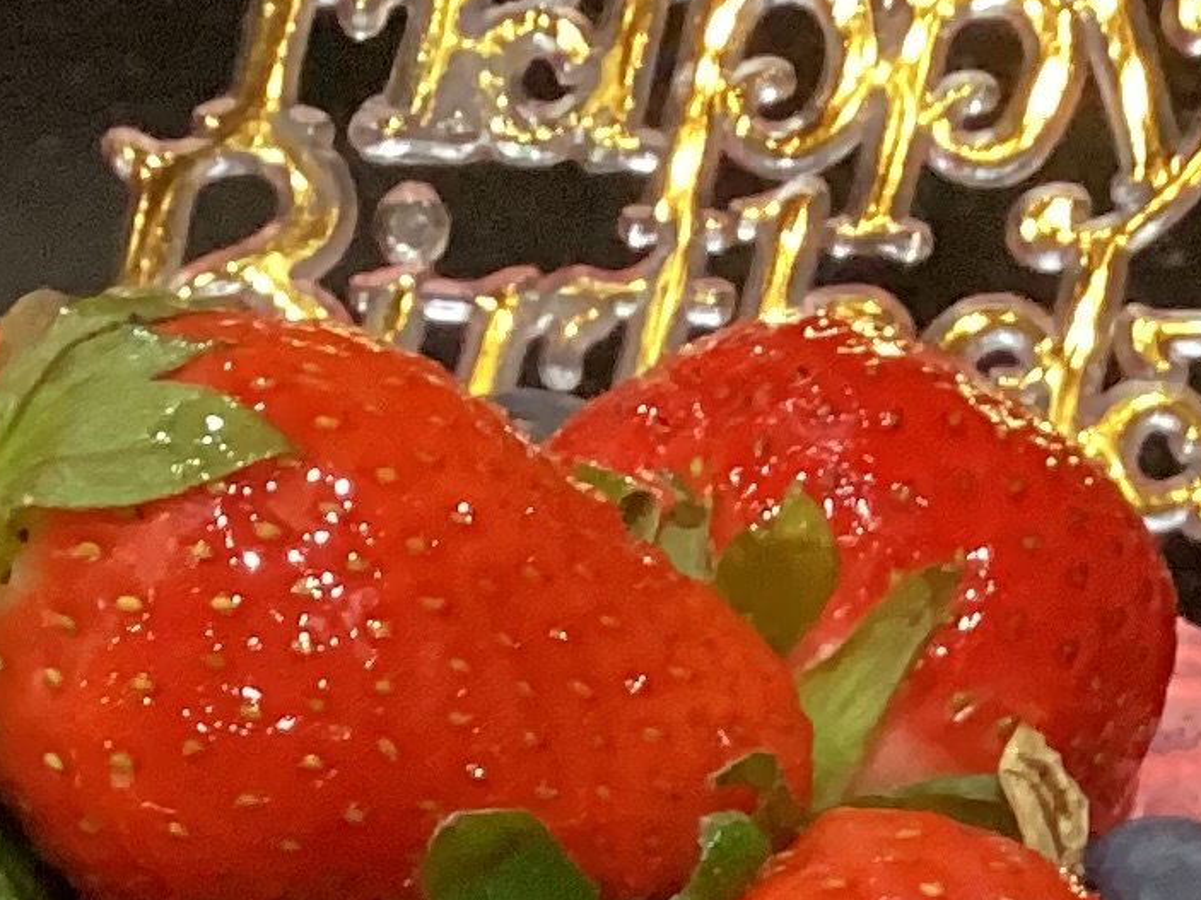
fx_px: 4995
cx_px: 444
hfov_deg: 13.7
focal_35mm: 144
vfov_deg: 9.5
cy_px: 1860
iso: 160
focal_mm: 3.3
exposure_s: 1/60
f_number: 2.4
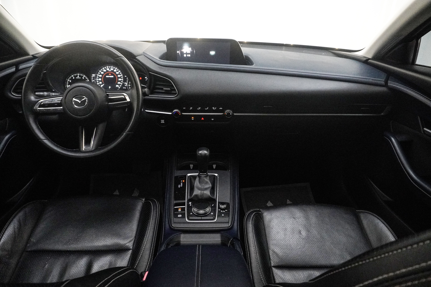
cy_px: 144
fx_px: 287
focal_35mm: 24
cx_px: 216
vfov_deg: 53.1
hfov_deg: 73.7
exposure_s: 1/80
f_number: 6.3
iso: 6400
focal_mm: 16
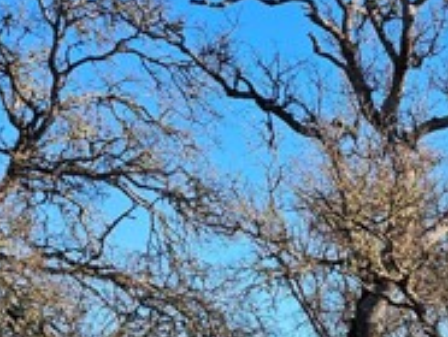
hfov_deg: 23.8
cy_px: 462
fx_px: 1024
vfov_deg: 17.3
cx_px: 434
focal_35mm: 79
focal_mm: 5.4
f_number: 1.8
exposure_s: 1/688
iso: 25
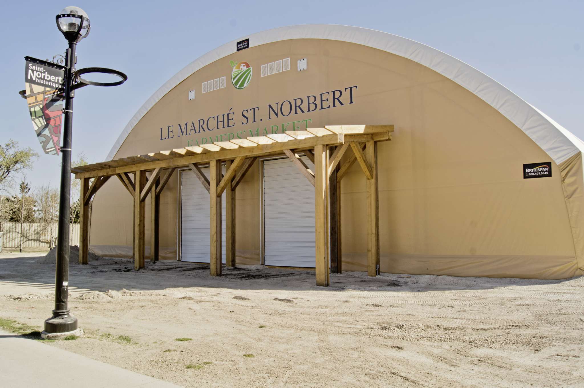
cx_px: 292
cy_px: 194
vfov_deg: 43.5
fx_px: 486
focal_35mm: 30
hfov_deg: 62.0
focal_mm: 20
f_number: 14
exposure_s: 1/80
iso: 100
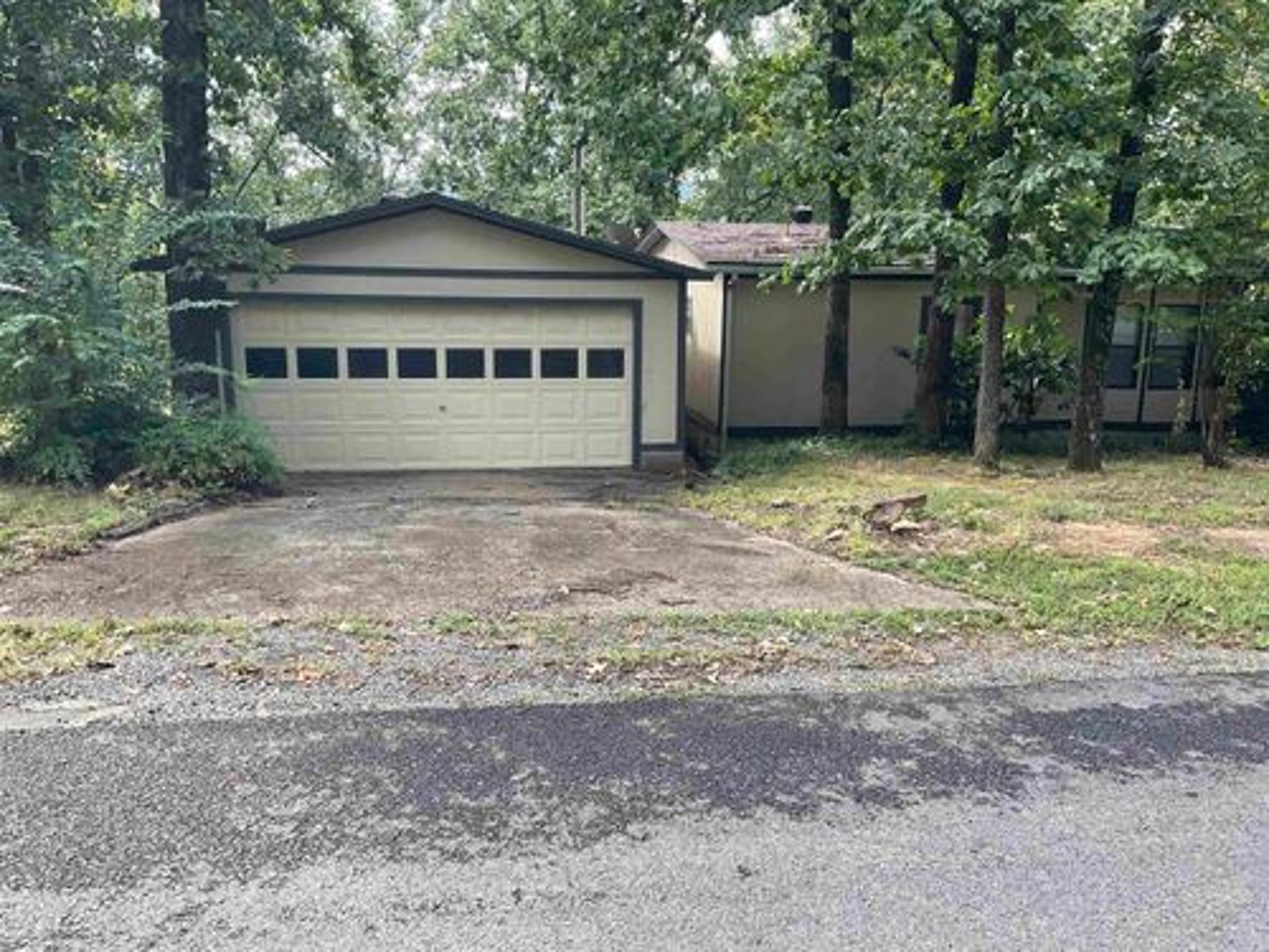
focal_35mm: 29
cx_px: 634
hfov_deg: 61.7
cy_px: 476
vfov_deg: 48.2
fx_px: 1063
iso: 16
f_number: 1.8
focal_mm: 3
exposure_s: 1/128
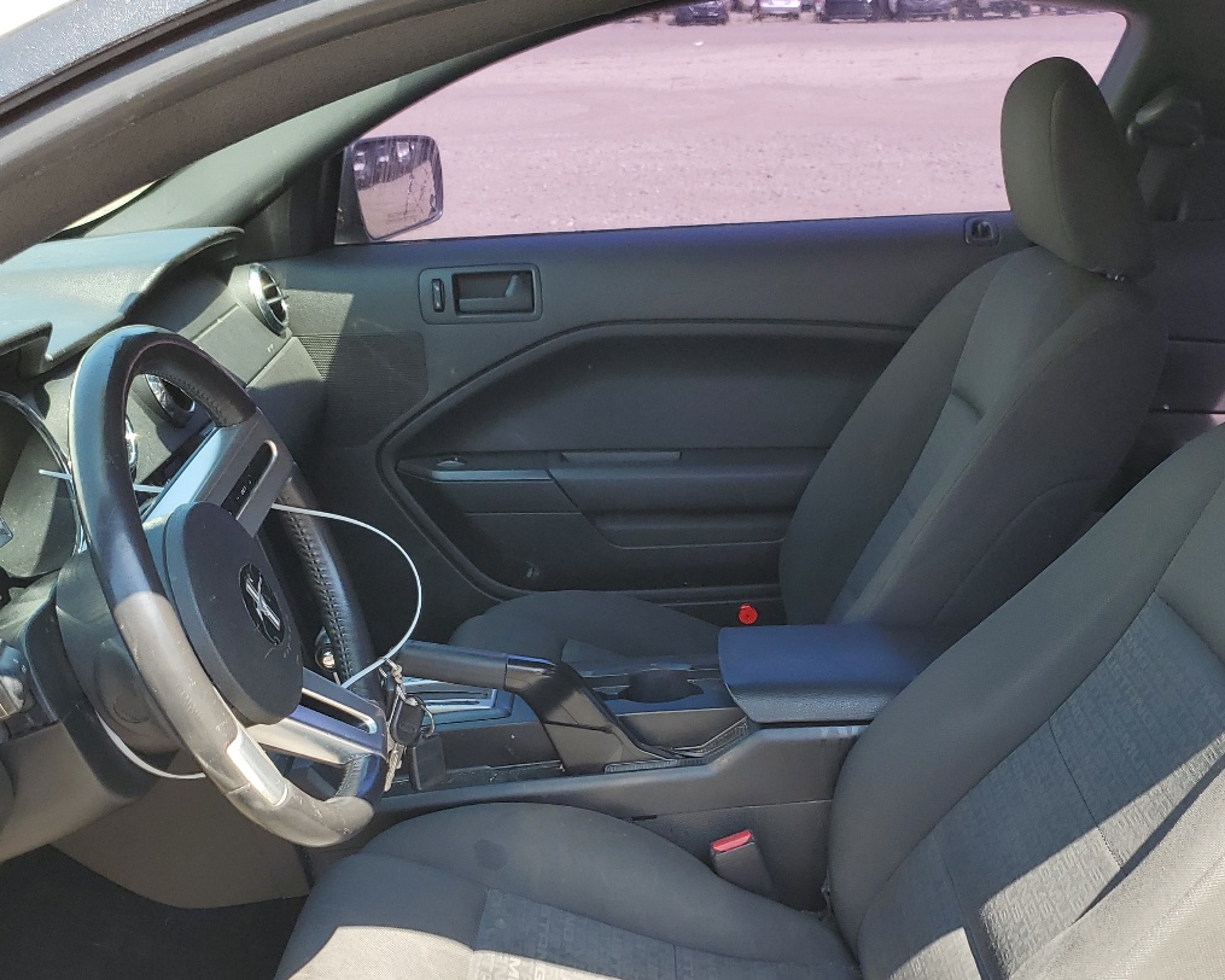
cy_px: 719
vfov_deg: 36.6
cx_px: 670
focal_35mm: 40
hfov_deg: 45.7
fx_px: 1450
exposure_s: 1/400
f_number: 1.5
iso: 50
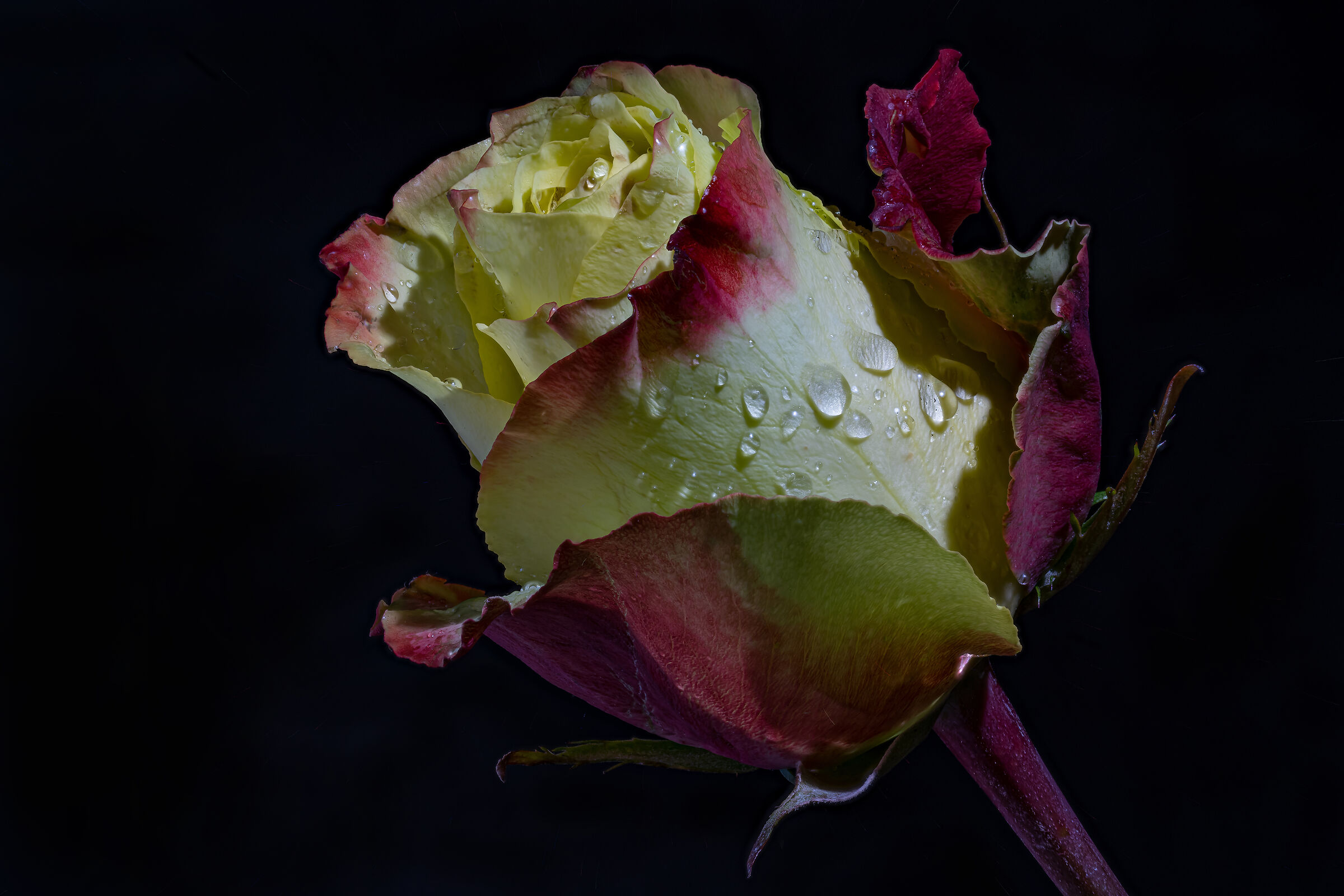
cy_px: 448
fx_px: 3920
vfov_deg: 13.0
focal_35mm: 105
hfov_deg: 19.5
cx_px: 672
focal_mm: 105
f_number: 14
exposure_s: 1/4
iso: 100
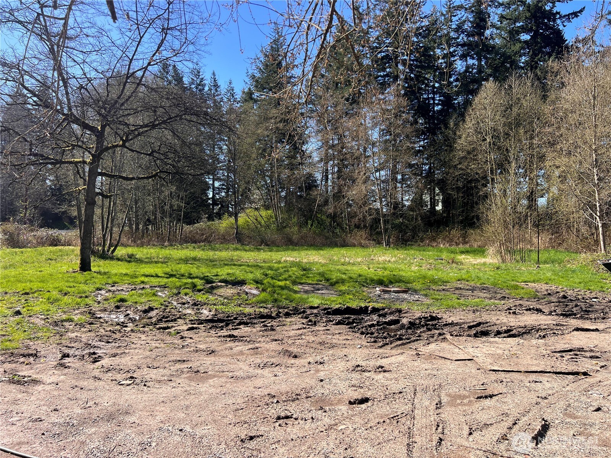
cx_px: 306
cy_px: 229
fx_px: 459
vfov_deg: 53.1
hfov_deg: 67.3
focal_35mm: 26
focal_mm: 5.7
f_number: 1.5
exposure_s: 1/1669
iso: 50
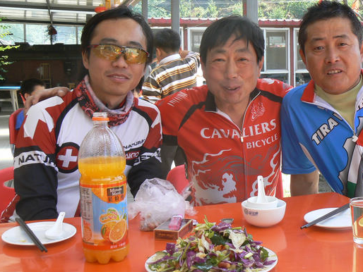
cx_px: 244
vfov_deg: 29.6
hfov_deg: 38.4
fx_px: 514
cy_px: 100
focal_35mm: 49
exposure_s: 1/100
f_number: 4
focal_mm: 6
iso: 80
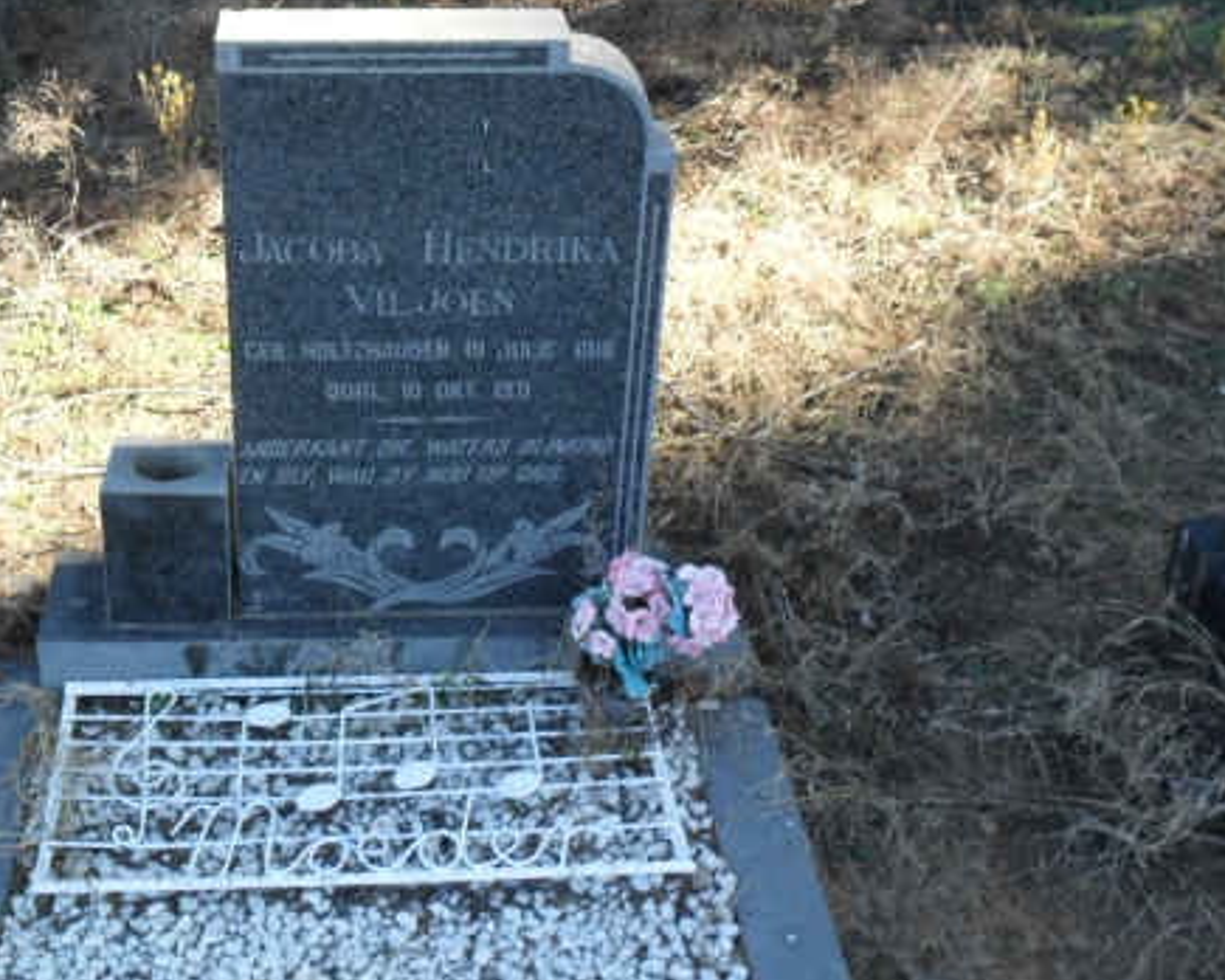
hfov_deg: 36.4
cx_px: 431
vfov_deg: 29.7
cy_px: 503
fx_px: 1849
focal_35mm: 51
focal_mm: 6.6
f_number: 4
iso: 100
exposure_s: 1/90
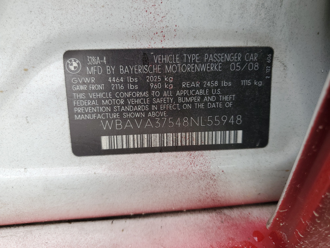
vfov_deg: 53.1
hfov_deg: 67.3
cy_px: 124
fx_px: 248
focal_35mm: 26
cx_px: 165
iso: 50
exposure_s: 1/286
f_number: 1.5
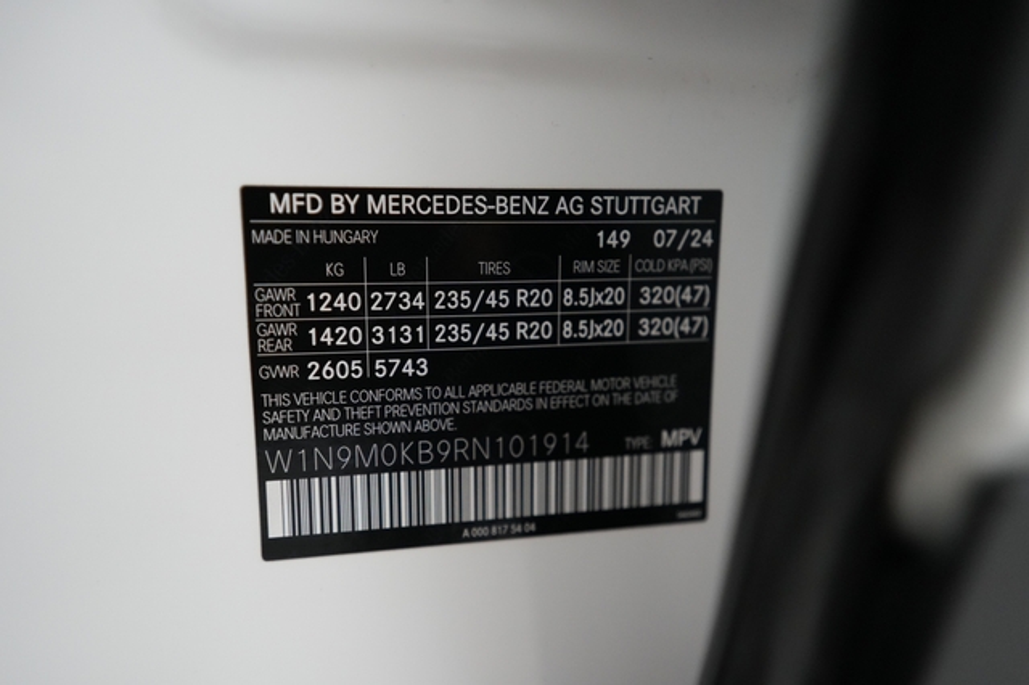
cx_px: 514
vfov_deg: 49.5
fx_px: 743
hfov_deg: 69.4
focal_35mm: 26
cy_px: 342
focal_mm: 26
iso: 5000
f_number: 2.8
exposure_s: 1/160
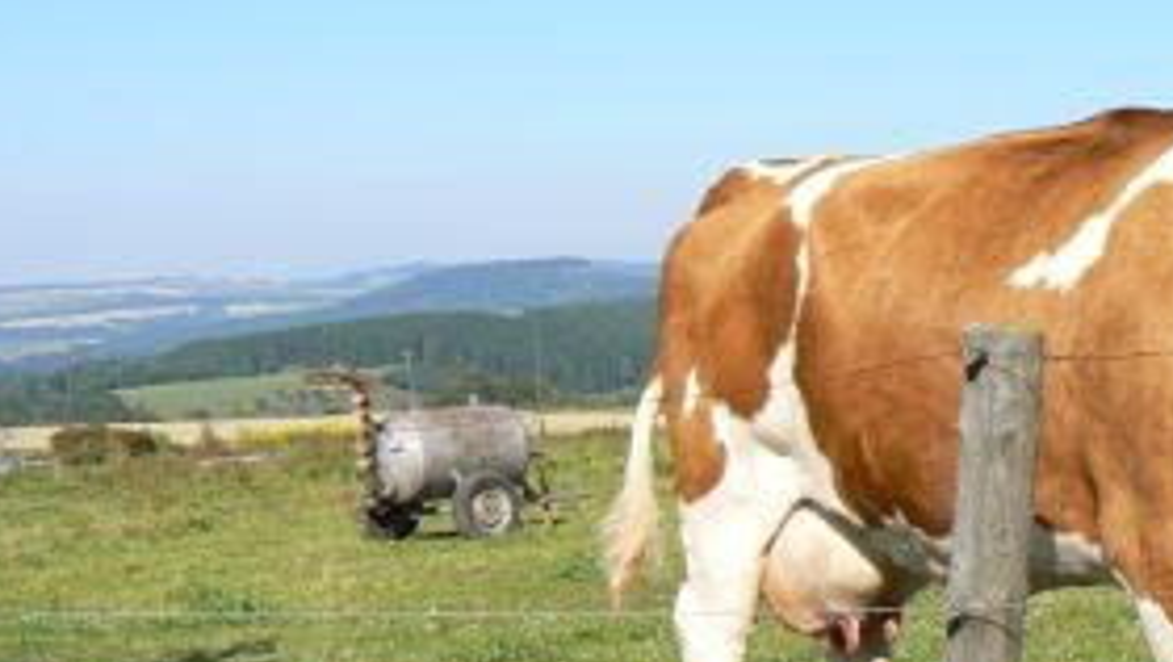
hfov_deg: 29.5
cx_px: 934
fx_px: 2179
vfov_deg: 17.2
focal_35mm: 70
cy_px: 438
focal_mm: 6
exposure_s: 1/1300
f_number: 4
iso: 100
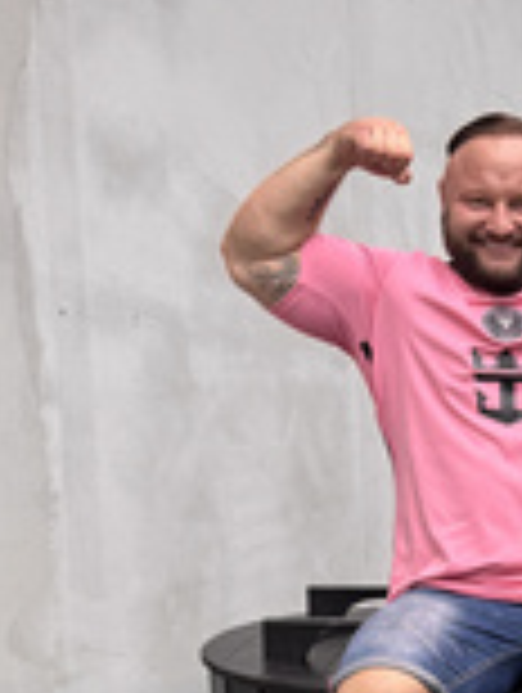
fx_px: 1404
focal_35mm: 70
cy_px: 738
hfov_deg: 19.7
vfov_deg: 25.9
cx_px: 634
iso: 80
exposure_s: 1/645
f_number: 1.78
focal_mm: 6.76
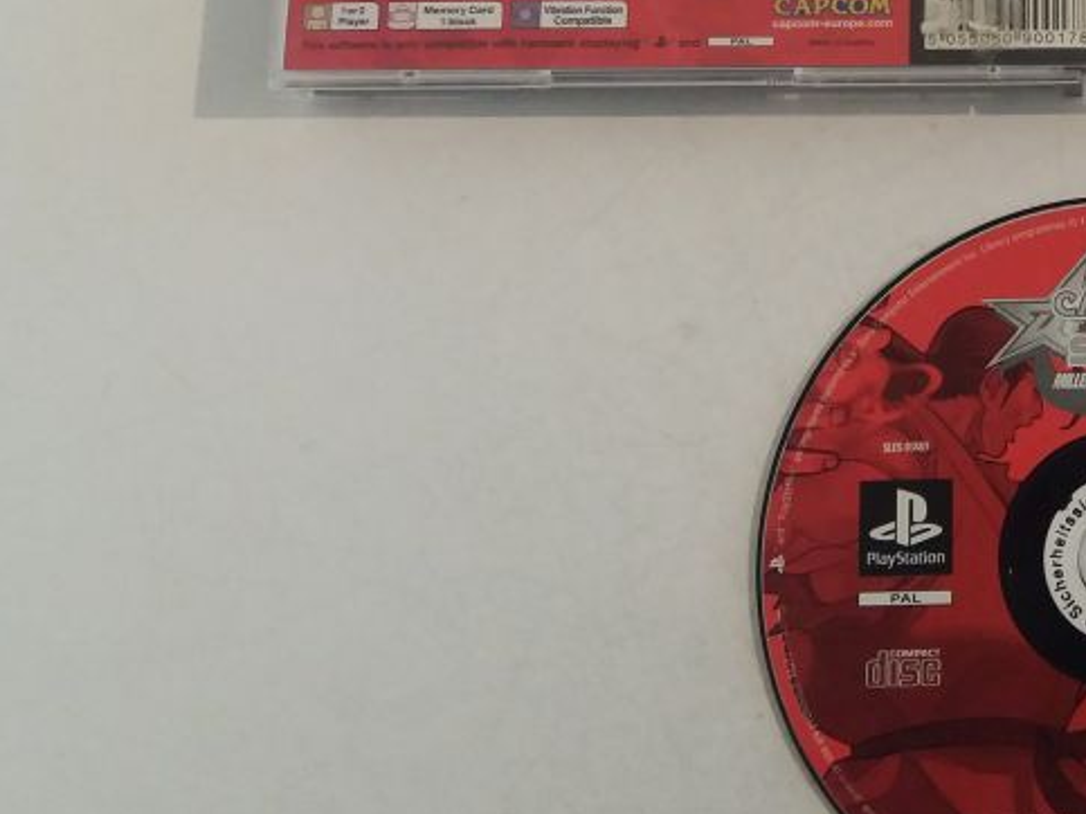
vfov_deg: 24.8
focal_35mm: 58
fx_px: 1819
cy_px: 157
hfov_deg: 30.7
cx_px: 1099
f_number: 1.9
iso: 200
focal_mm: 3.7
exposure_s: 1/17
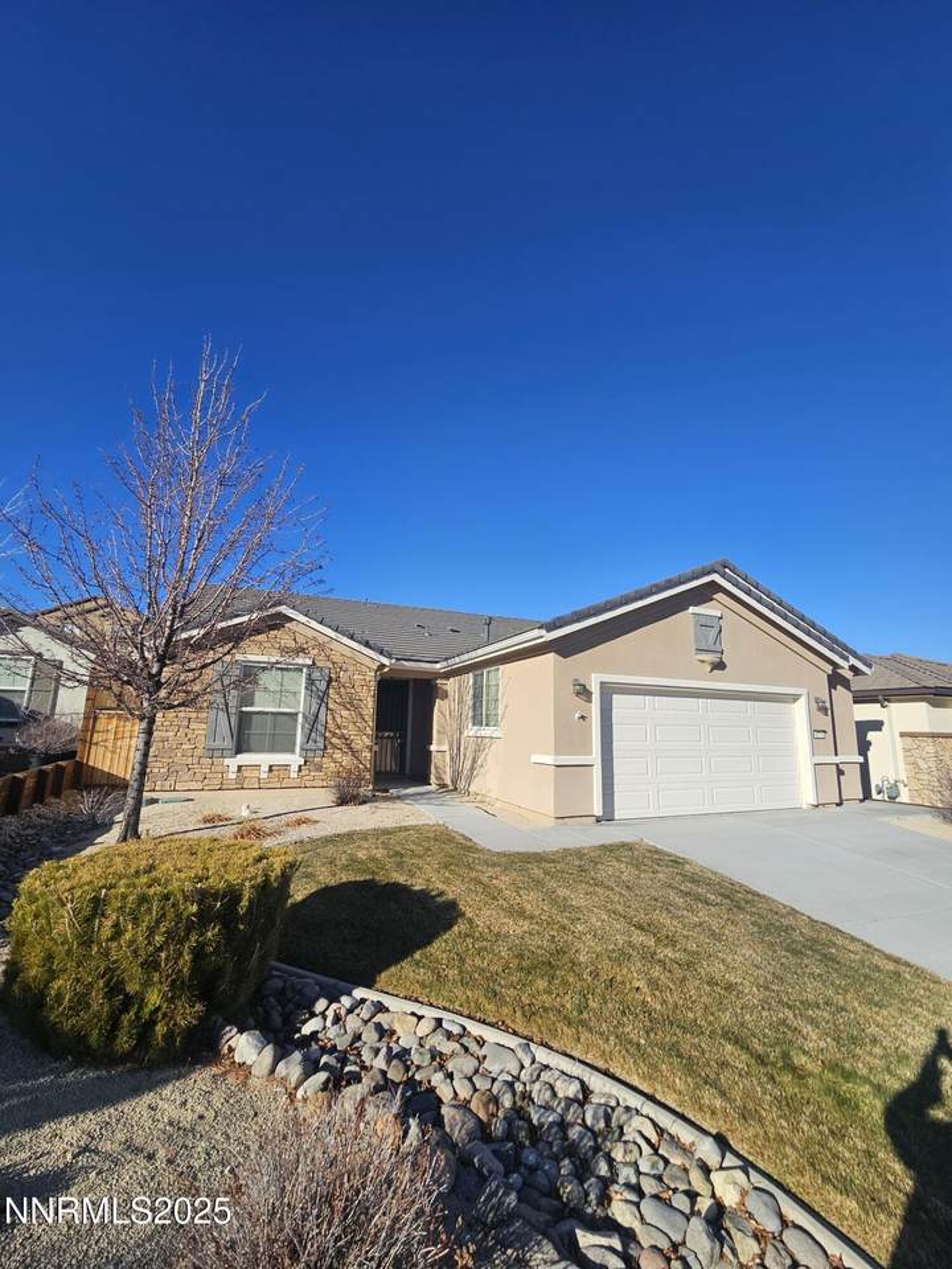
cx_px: 476
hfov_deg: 89.9
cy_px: 634
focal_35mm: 13
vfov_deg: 106.2
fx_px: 477
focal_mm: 2.2
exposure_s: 1/2544
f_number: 2.2
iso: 50
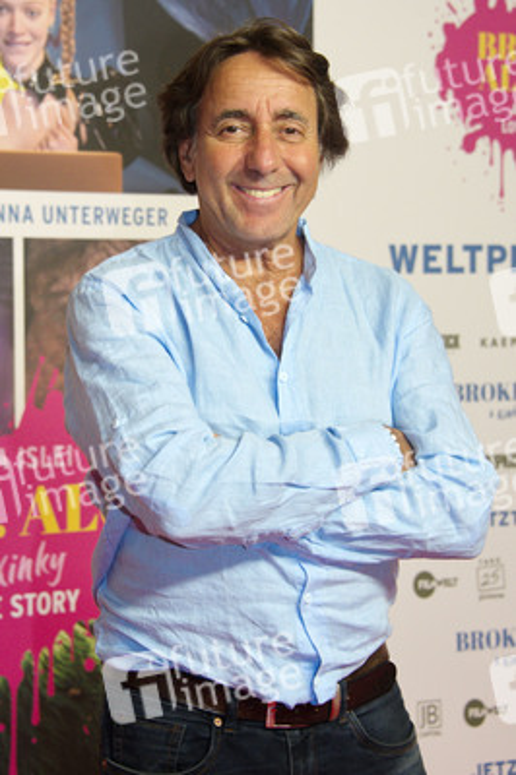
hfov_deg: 19.4
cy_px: 388
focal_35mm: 70
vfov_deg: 28.9
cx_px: 258
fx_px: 1507
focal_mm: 70
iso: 1600
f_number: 5.6
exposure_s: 1/160
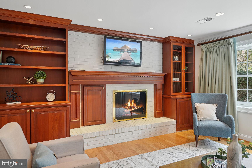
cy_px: 84
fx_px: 161
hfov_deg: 76.1
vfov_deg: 55.1
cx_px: 126
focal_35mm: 23
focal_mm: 23
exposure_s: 1/4
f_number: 8
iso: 200
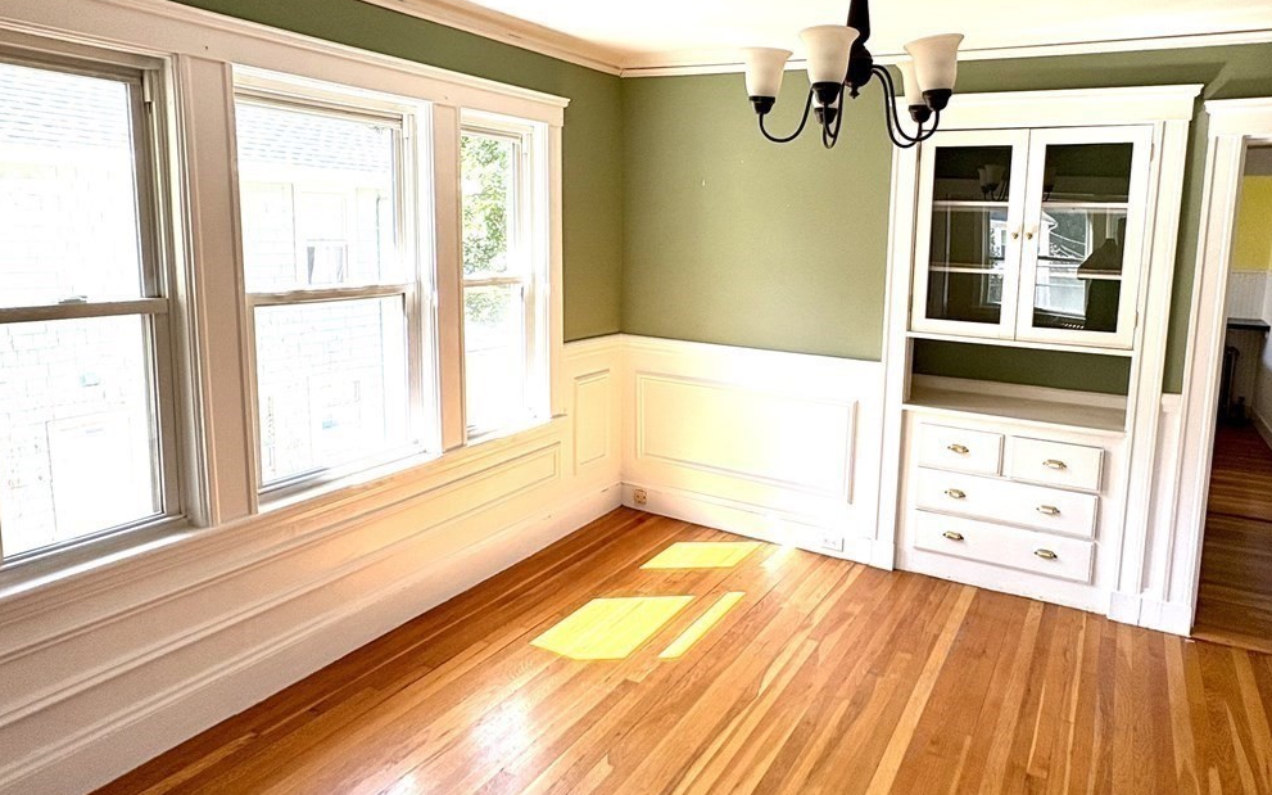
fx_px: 797
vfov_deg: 52.8
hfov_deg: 76.9
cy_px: 335
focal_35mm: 23
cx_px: 712
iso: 80
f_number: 2.2
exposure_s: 1/128
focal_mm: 2.22
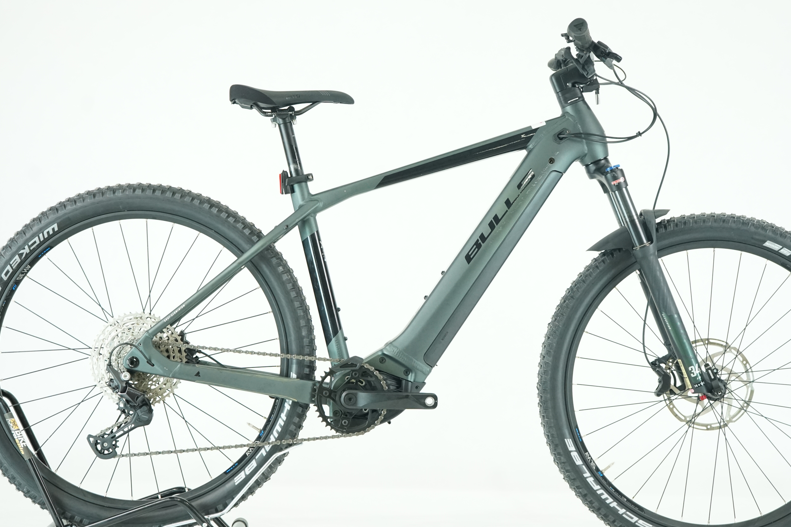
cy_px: 253
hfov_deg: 31.0
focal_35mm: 65
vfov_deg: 20.9
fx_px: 1428
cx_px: 422
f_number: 5
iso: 2500
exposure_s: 1/200
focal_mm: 54
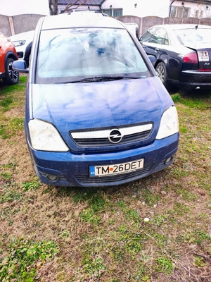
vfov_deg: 69.4
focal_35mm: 25
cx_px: 106
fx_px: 203
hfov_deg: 54.9
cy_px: 141
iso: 100
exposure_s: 1/323
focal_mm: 5.89
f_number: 1.4
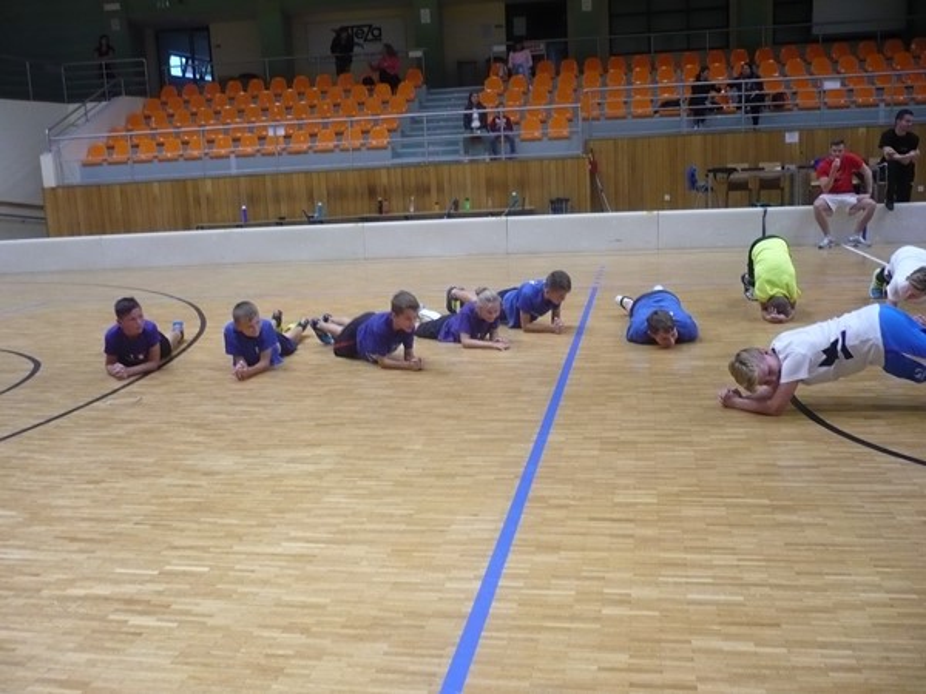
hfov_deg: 52.6
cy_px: 347
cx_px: 463
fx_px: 936
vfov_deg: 40.7
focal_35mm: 35
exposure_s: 1/30
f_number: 2.8
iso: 250
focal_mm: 5.8
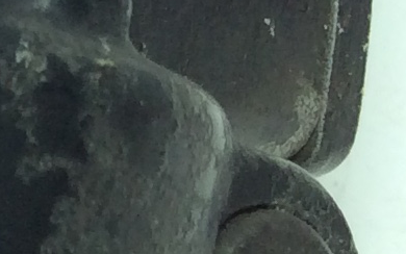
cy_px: -178
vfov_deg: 5.8
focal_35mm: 225
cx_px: -517
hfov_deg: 8.6
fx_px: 2490
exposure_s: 1/213
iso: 32
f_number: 2.4
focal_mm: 3.3
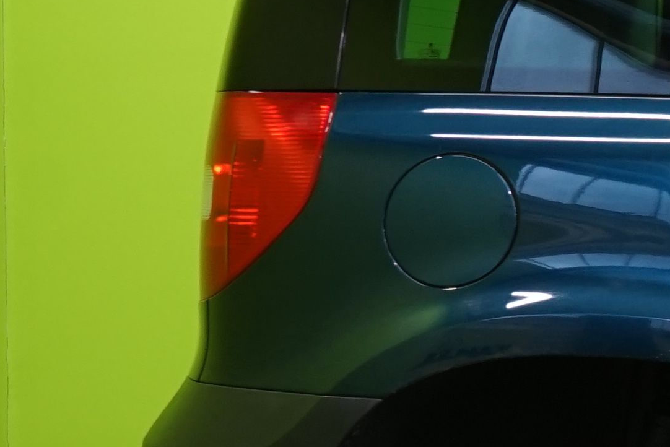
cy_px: 300
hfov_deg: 9.5
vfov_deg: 7.1
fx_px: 3611
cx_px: 1578
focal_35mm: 194
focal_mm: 35
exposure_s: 1/30
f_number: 5.6
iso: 640
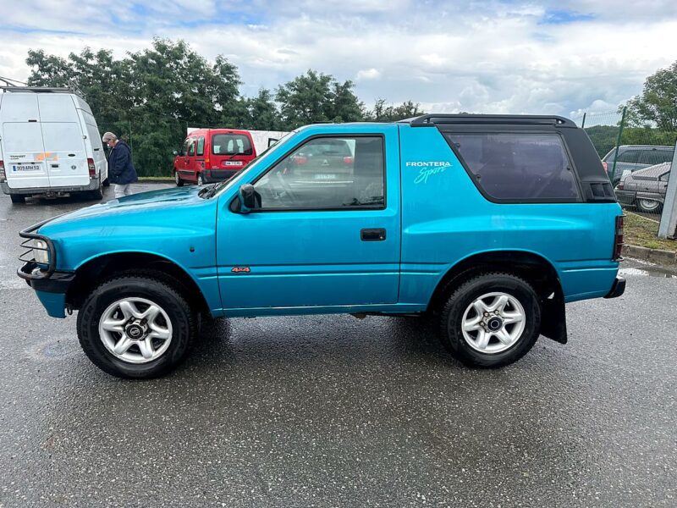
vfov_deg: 56.8
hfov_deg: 71.6
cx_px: 338
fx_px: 469
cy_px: 254
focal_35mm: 24
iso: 80
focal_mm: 6.86
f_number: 1.78
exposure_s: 1/1916
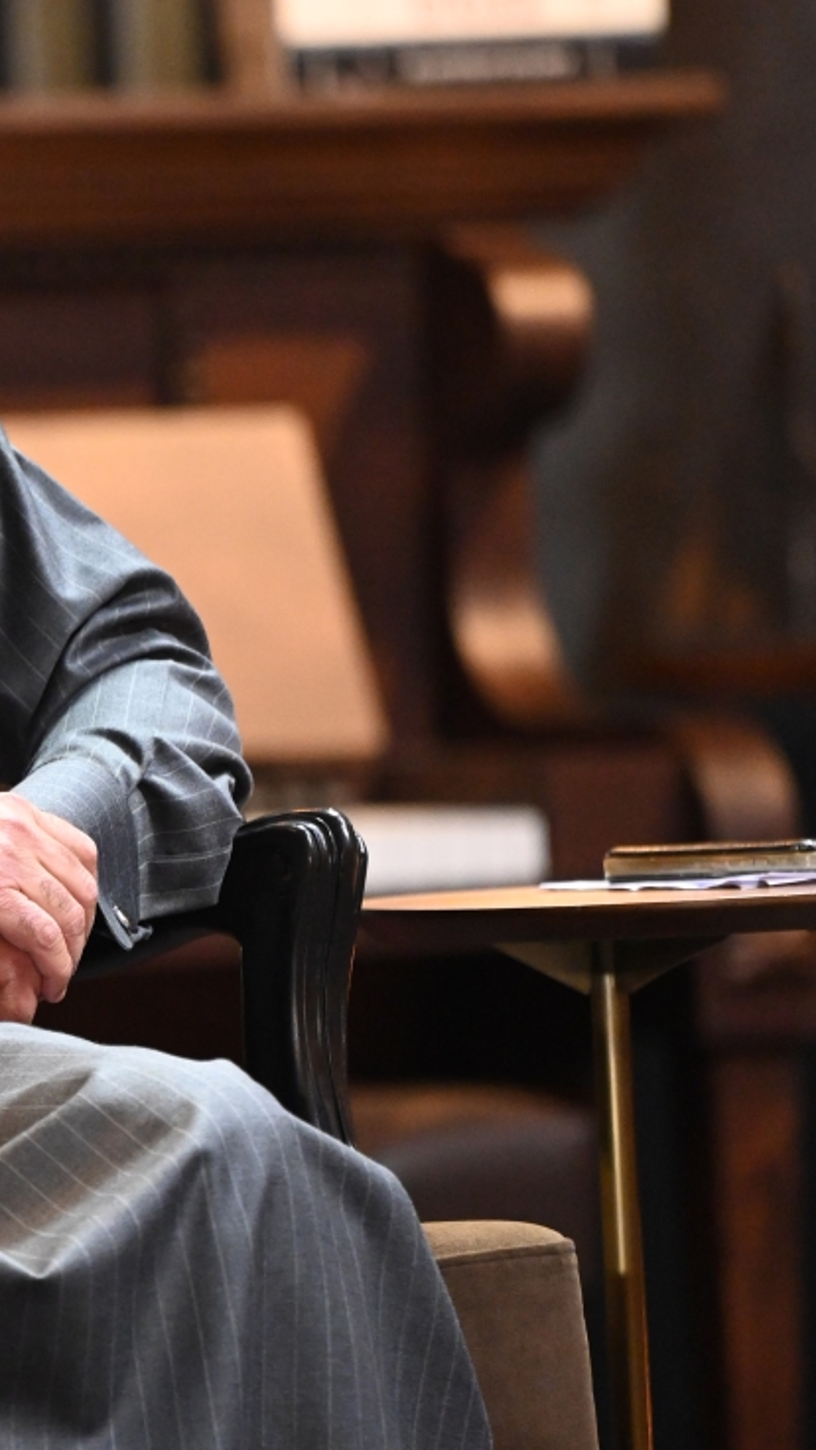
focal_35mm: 512
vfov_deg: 4.2
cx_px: -333
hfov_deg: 2.4
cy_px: 704
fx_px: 19695
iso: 3200
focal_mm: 200
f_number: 2.8
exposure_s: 1/60
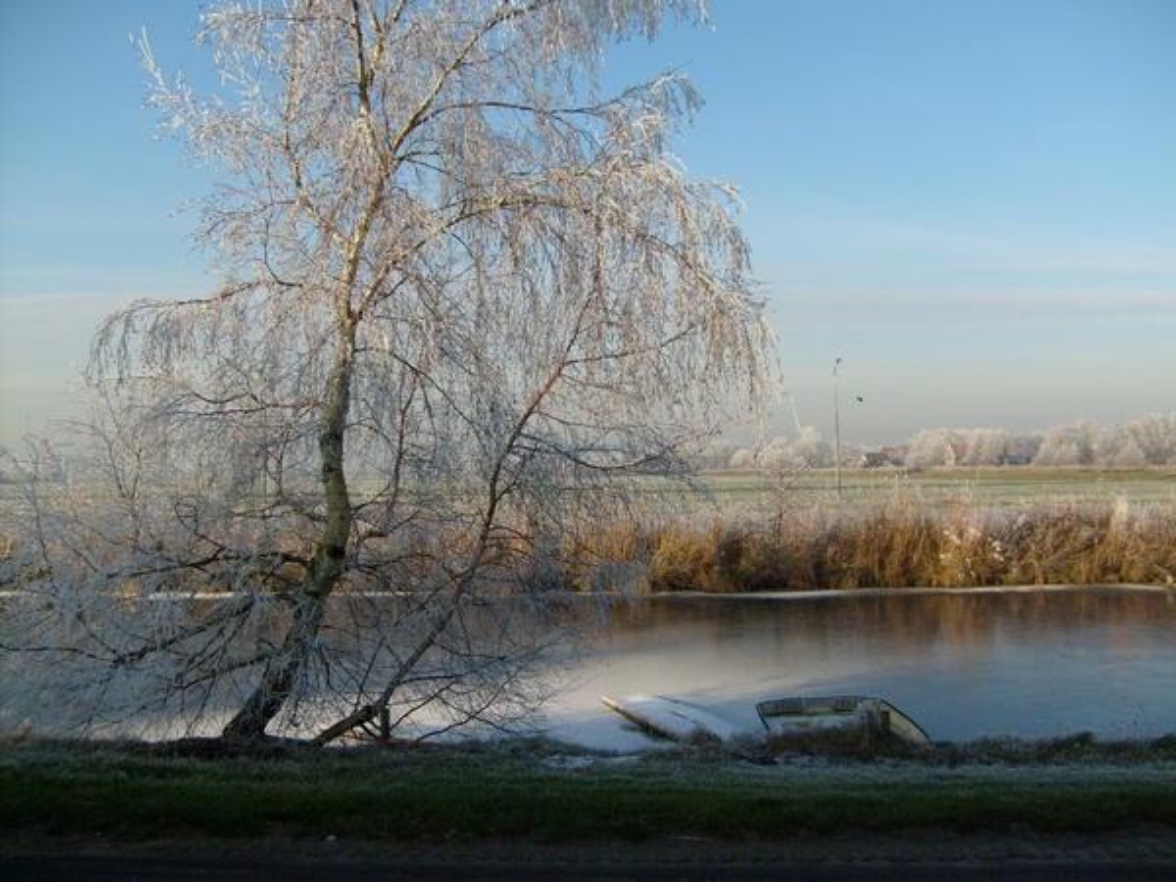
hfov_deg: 52.6
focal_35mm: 35
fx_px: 1189
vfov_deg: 40.7
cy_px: 441
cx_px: 588
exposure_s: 1/180
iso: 80
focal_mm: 5.8
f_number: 7.1
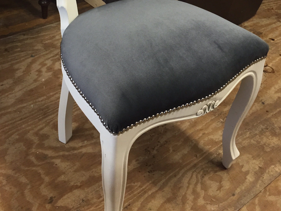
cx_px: 129
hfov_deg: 43.8
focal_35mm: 43
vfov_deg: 31.4
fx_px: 349
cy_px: 6
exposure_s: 1/30
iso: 50
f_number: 2.2
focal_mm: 4.15
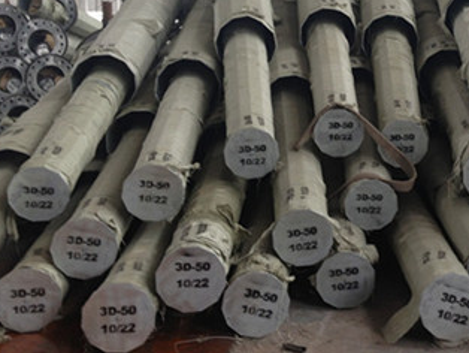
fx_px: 854
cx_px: 414
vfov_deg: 23.1
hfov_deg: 29.5
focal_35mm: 63
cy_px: 91
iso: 50
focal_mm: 4.13
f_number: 2.4
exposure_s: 1/24
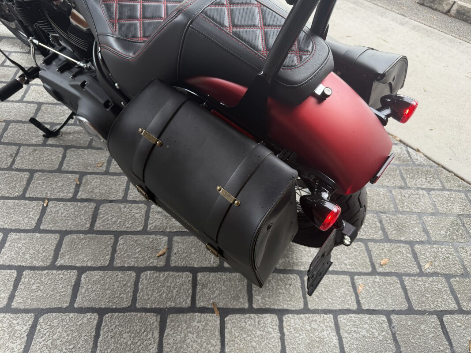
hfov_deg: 71.6
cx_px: 236
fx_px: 327
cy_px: 176
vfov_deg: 56.8
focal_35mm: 24
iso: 64
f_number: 1.78
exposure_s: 1/134
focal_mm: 6.76
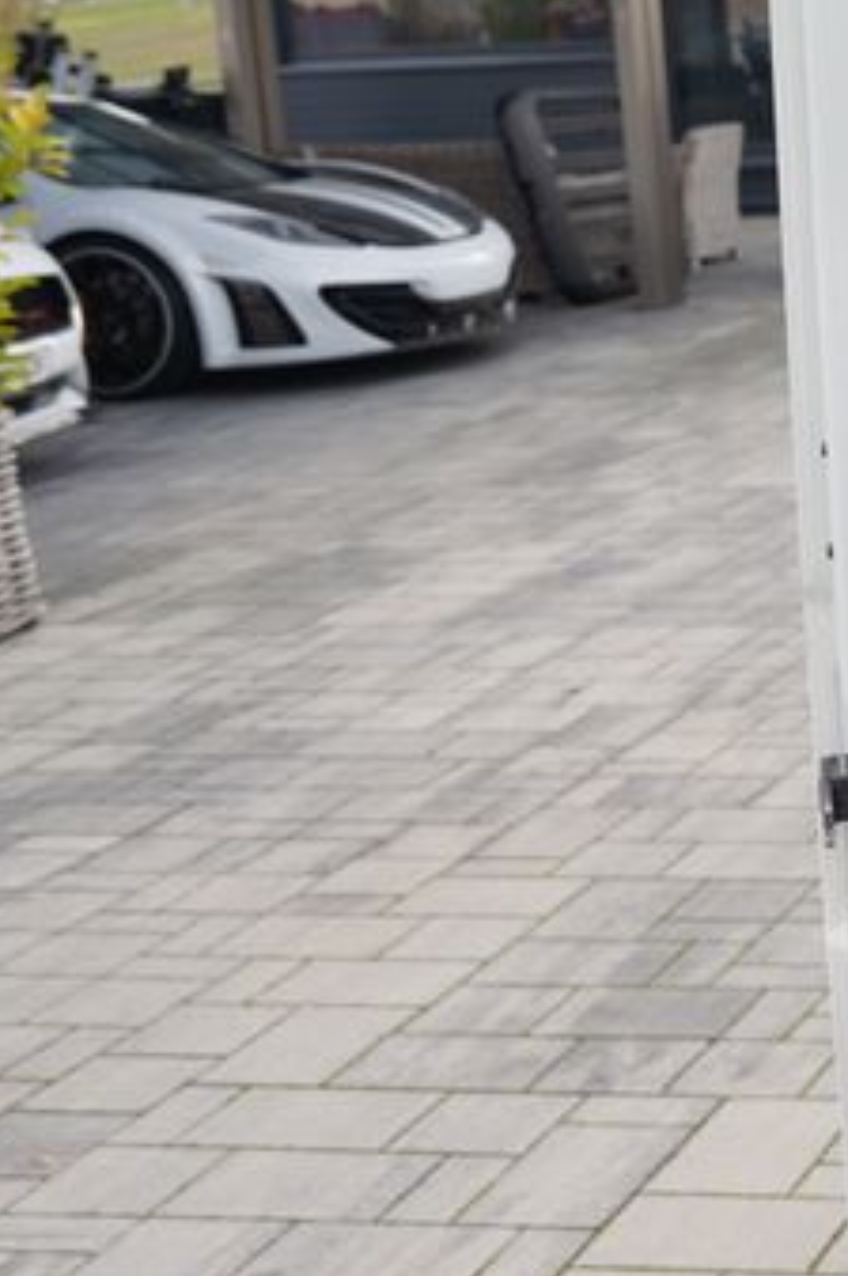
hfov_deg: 15.3
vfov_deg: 27.7
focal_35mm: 73
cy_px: 498
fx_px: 2584
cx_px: 1651
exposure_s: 1/80
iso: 100
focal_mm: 24
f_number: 4.5
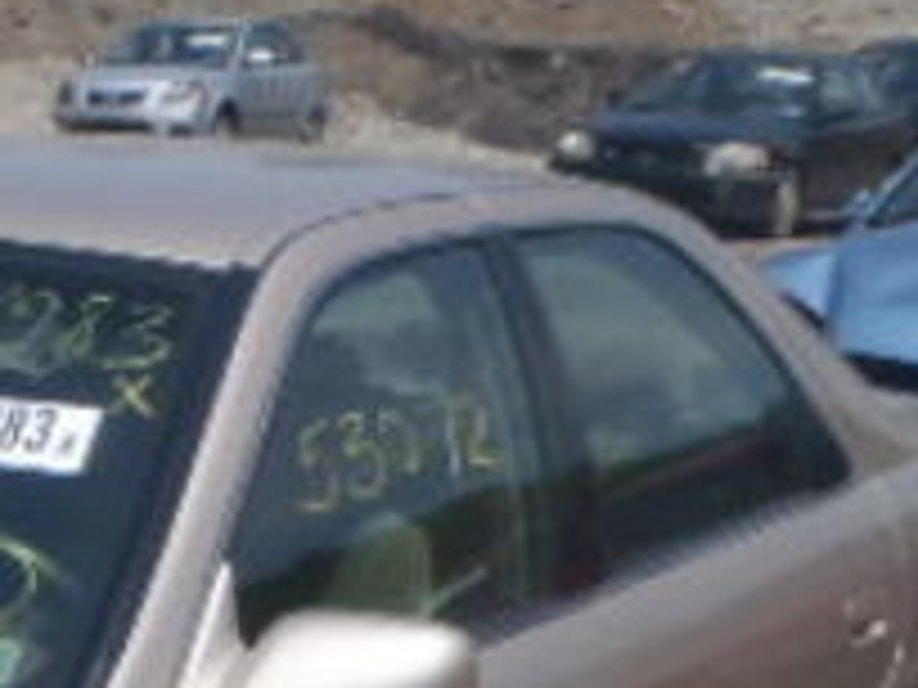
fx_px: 2917
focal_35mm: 110
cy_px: 998
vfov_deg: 12.8
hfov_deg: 16.2
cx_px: -504
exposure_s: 1/500
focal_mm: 5
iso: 80
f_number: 5.6
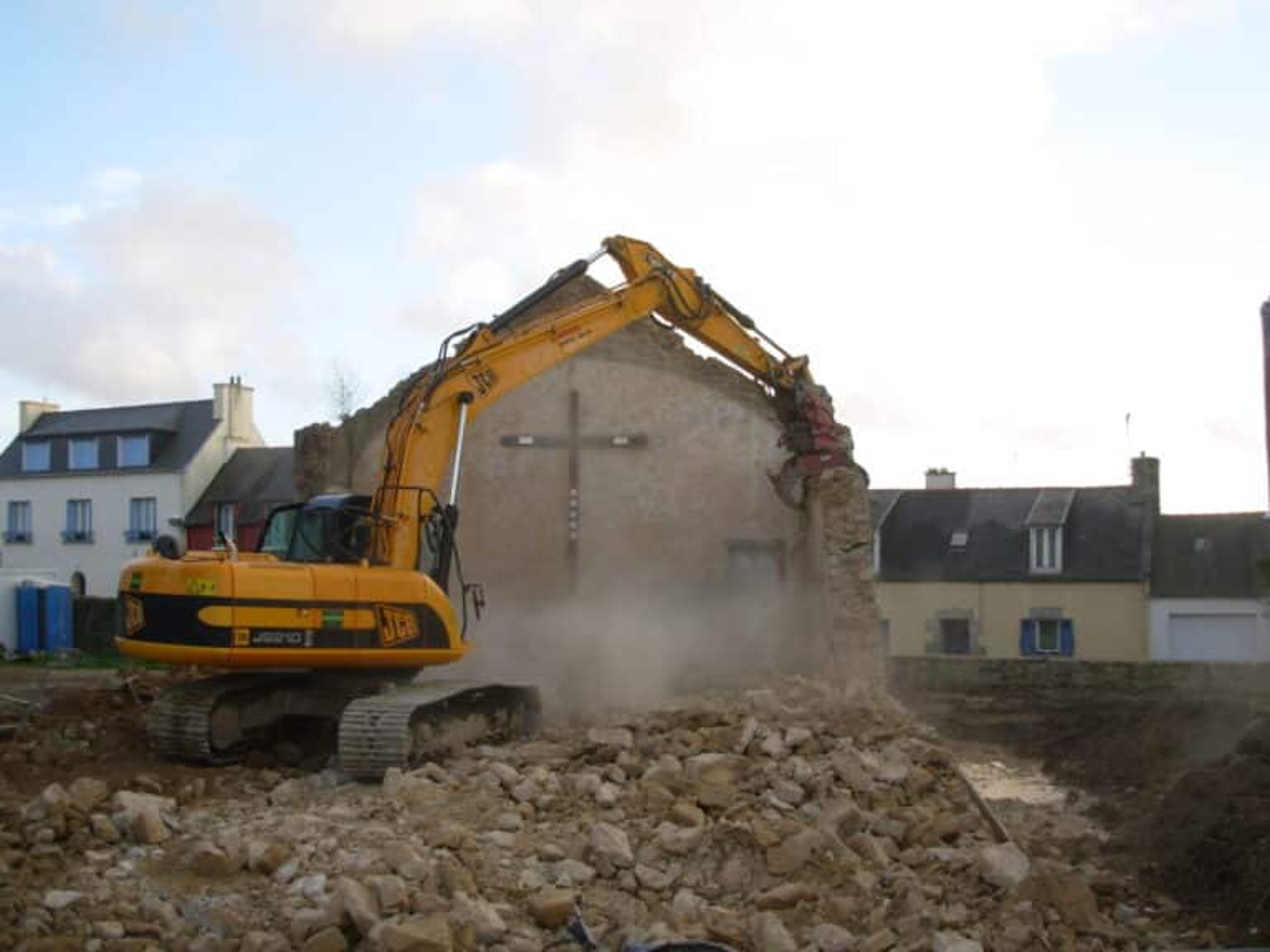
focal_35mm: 38
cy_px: 476
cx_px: 635
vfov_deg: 37.7
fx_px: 1394
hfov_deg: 49.0
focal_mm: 6.3
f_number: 2.9
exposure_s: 1/192
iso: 50
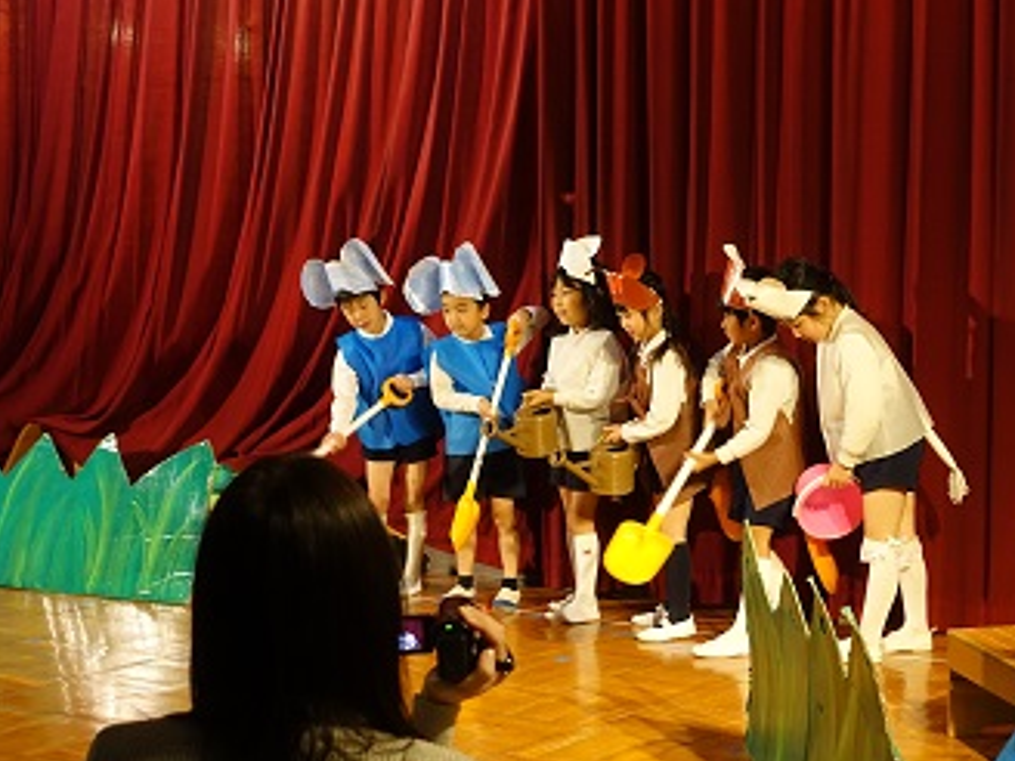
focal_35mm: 63
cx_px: 690
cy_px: 441
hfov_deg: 30.5
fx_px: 1847
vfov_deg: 23.3
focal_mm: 15.94
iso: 800
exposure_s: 1/50
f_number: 2.8
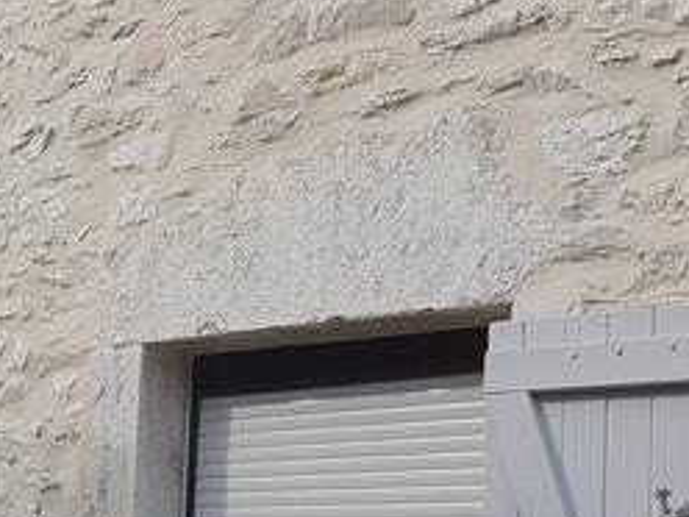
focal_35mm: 84
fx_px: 1672
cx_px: -239
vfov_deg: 17.3
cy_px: 456
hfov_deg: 20.9
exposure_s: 1/1296
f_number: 1.7
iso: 40
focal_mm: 4.2
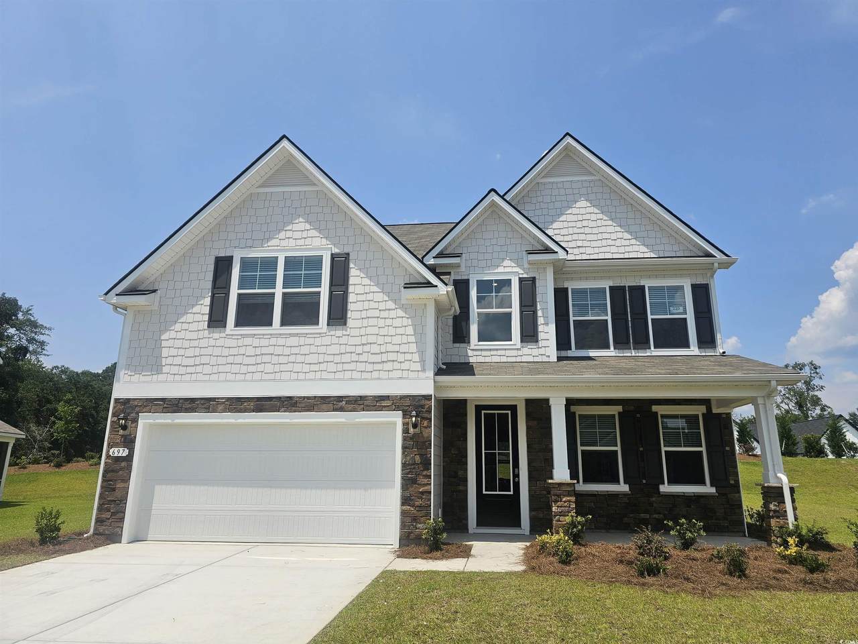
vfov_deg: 58.9
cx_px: 429
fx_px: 570
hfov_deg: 73.9
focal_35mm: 23
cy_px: 322
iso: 12
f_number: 1.7
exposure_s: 1/1814
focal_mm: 6.3
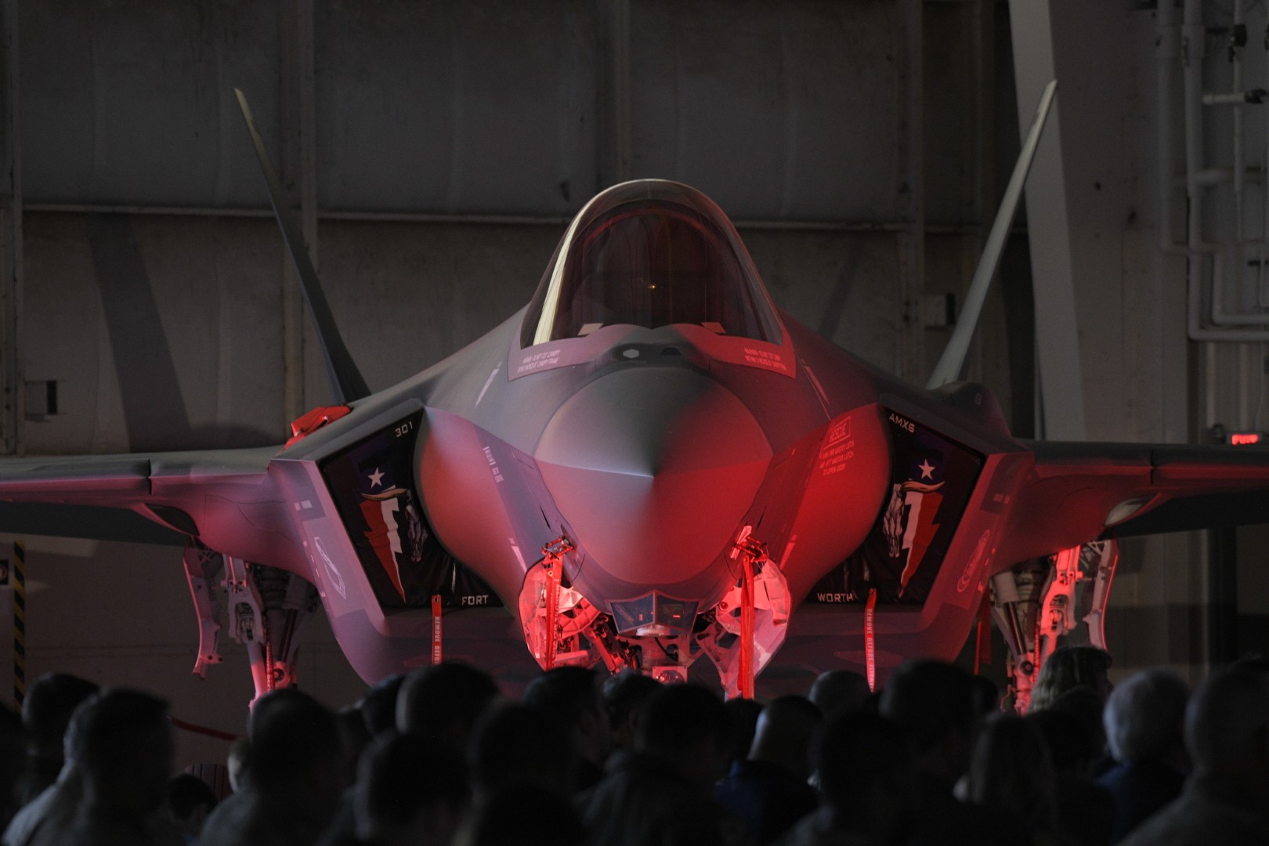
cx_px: 634
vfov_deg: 5.1
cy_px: 423
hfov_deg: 7.6
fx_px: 9517
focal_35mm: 270
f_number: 5.6
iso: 3200
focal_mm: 270
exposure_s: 1/200
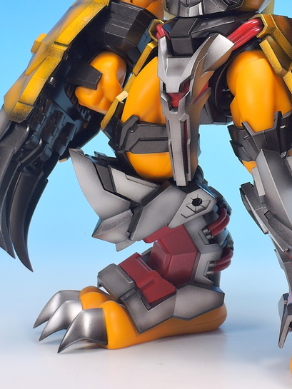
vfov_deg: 13.9
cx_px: 251
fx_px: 1585
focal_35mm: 141
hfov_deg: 10.5
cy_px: 53
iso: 80
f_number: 5.2
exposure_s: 1/2
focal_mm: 16
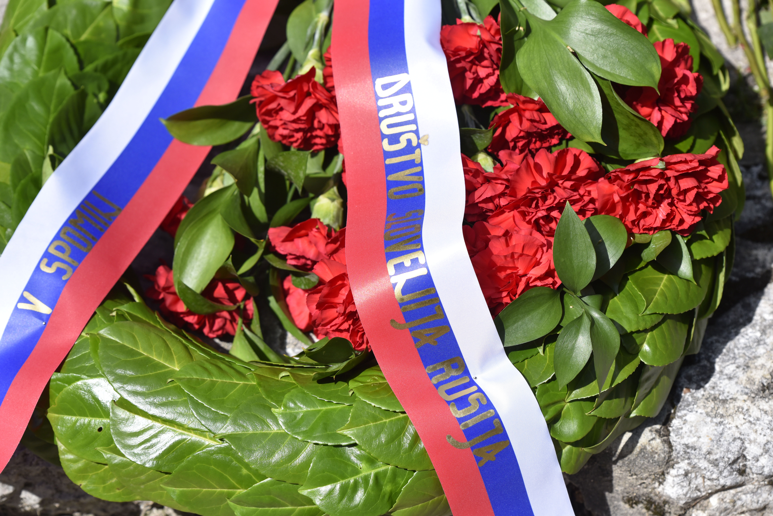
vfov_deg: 11.0
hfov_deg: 16.4
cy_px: 258
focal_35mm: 125
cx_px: 386
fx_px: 2685
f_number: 6.3
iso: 800
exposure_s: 1/4000
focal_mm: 125
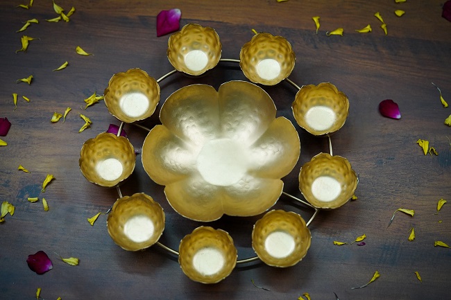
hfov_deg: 22.6
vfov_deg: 15.2
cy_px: 150
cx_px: 226
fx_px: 1127
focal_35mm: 90
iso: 2500
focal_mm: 90
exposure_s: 1/250
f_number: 3.5
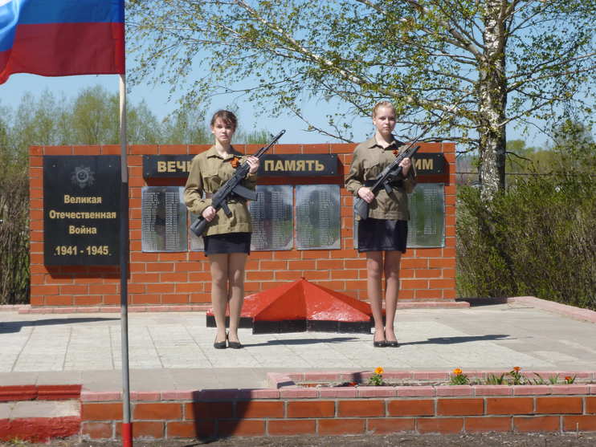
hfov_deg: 17.6
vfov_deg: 13.2
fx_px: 1929
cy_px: 224
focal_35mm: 112
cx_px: 298
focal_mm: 20
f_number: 6.5
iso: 100
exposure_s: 1/250
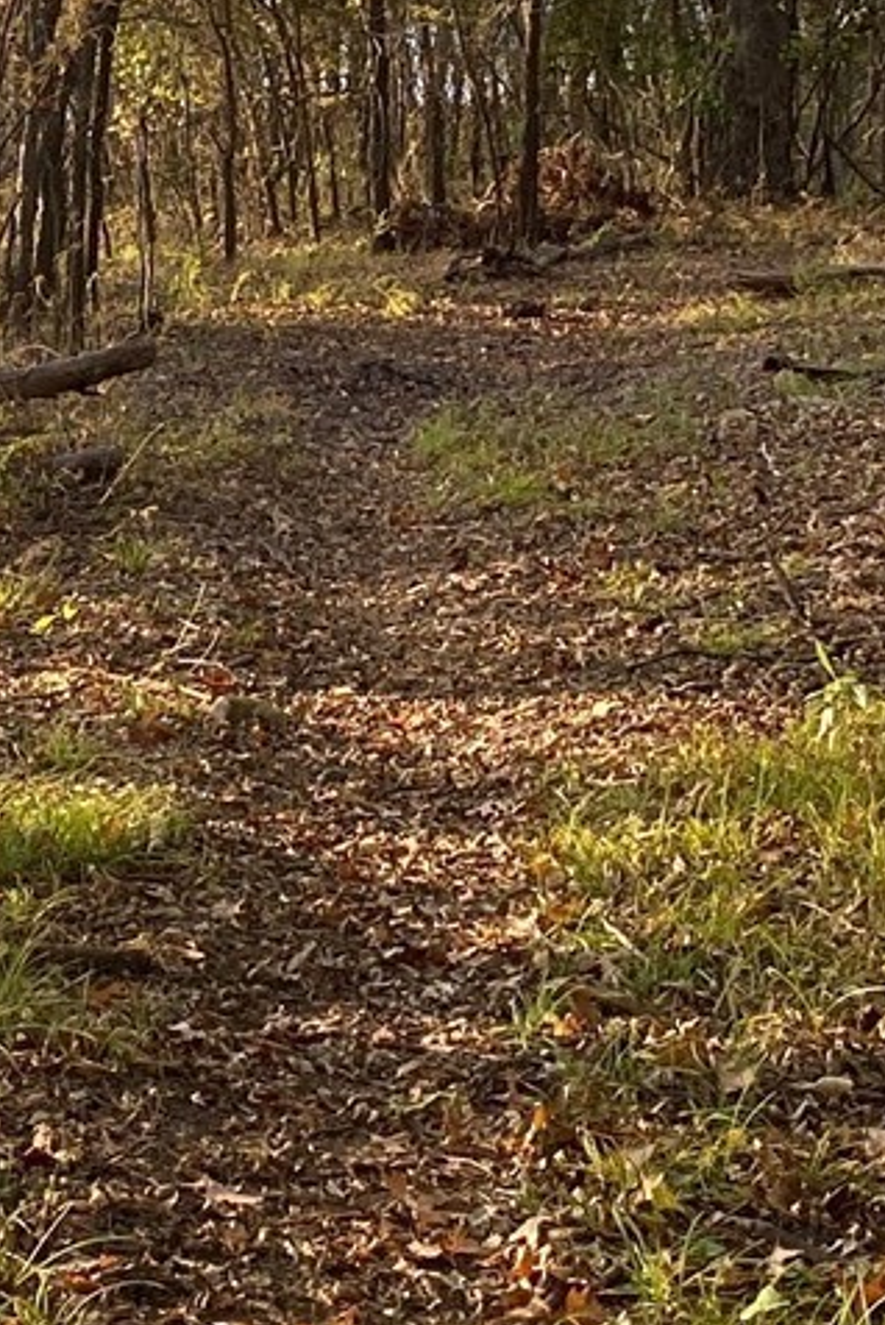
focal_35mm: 109
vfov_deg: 18.7
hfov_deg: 12.1
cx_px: -378
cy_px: 551
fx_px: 4013
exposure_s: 1/487
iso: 32
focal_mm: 4.25
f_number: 1.8
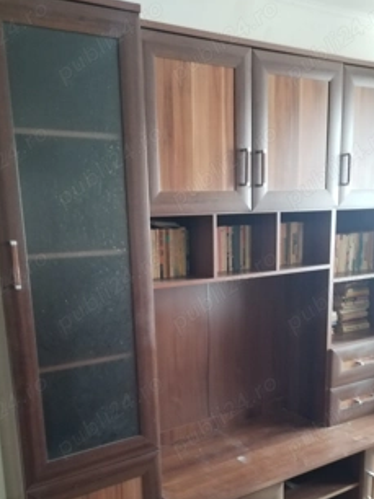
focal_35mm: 34
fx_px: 490
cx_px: 167
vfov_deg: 53.3
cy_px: 318
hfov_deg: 41.7
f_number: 1.8
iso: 459
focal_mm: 4.75
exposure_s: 1/33.3
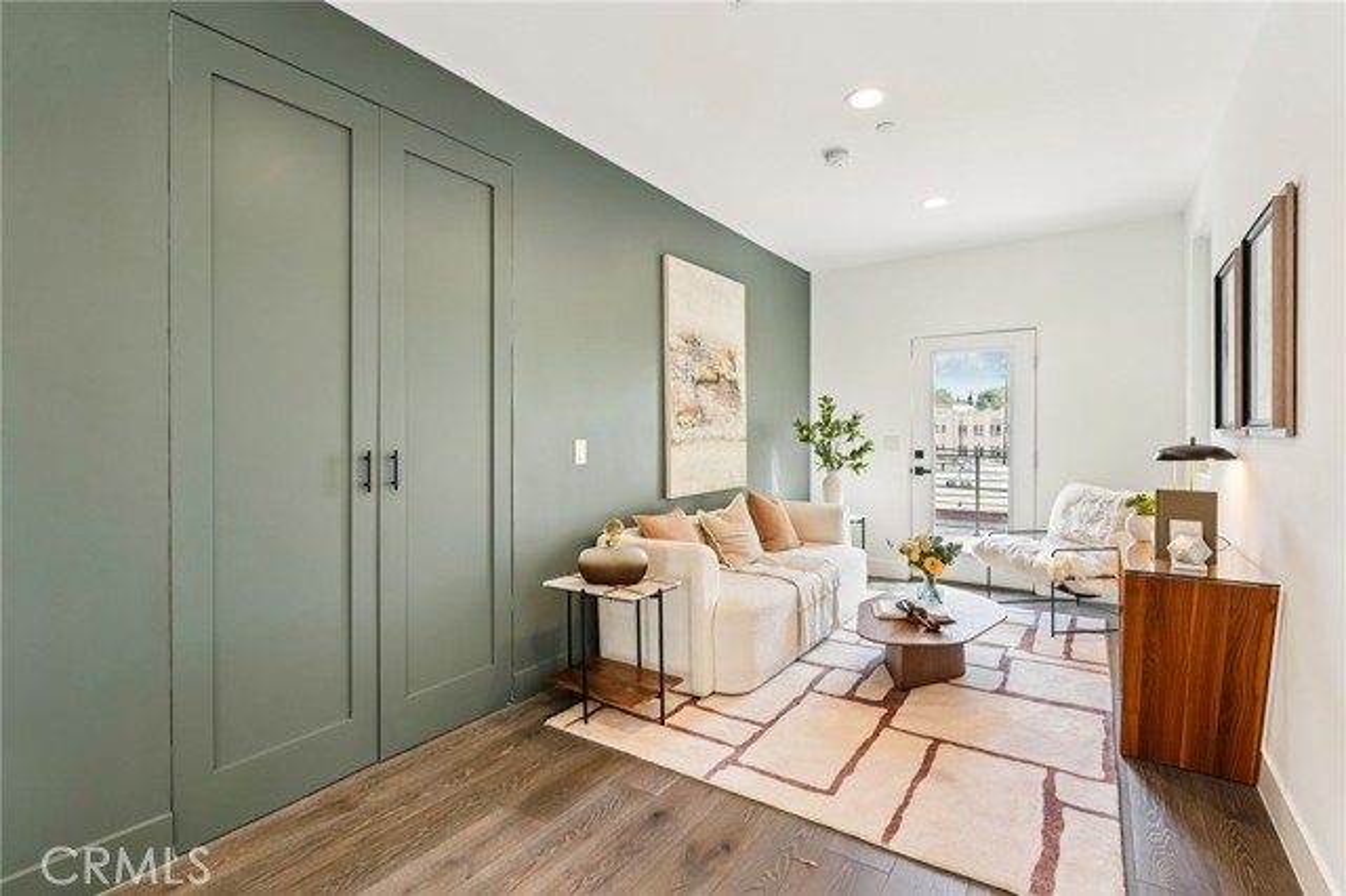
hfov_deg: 96.8
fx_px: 598
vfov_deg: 73.7
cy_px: 448
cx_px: 673
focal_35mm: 16
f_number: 8
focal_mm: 16
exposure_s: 1/13
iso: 400
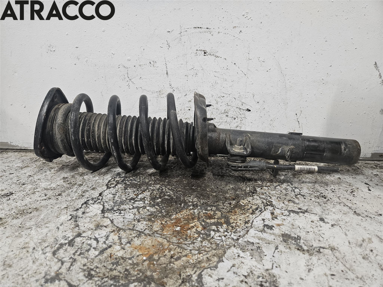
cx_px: 192
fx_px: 254
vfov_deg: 58.9
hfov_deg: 73.9
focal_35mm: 23
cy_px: 144
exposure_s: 1/100
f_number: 1.8
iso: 320
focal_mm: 5.4
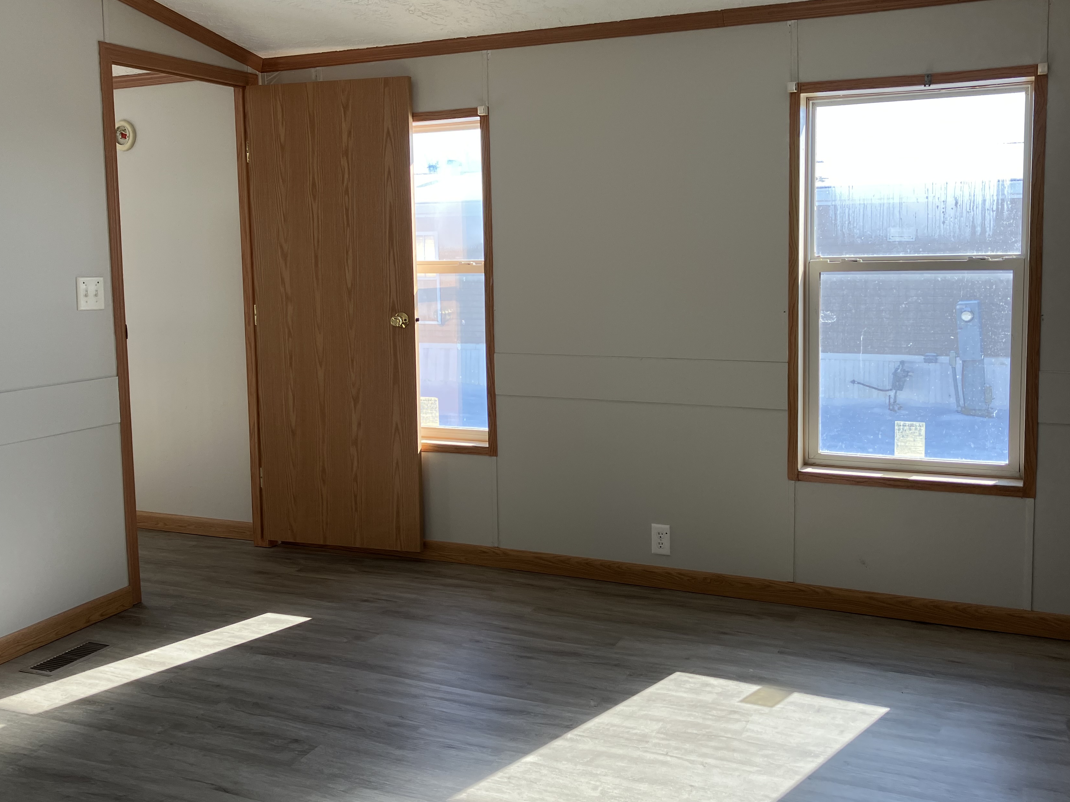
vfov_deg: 41.8
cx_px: 522
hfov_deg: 54.0
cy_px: 366
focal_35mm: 34
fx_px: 1051
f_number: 1.8
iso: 32
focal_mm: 3.99
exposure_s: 1/186
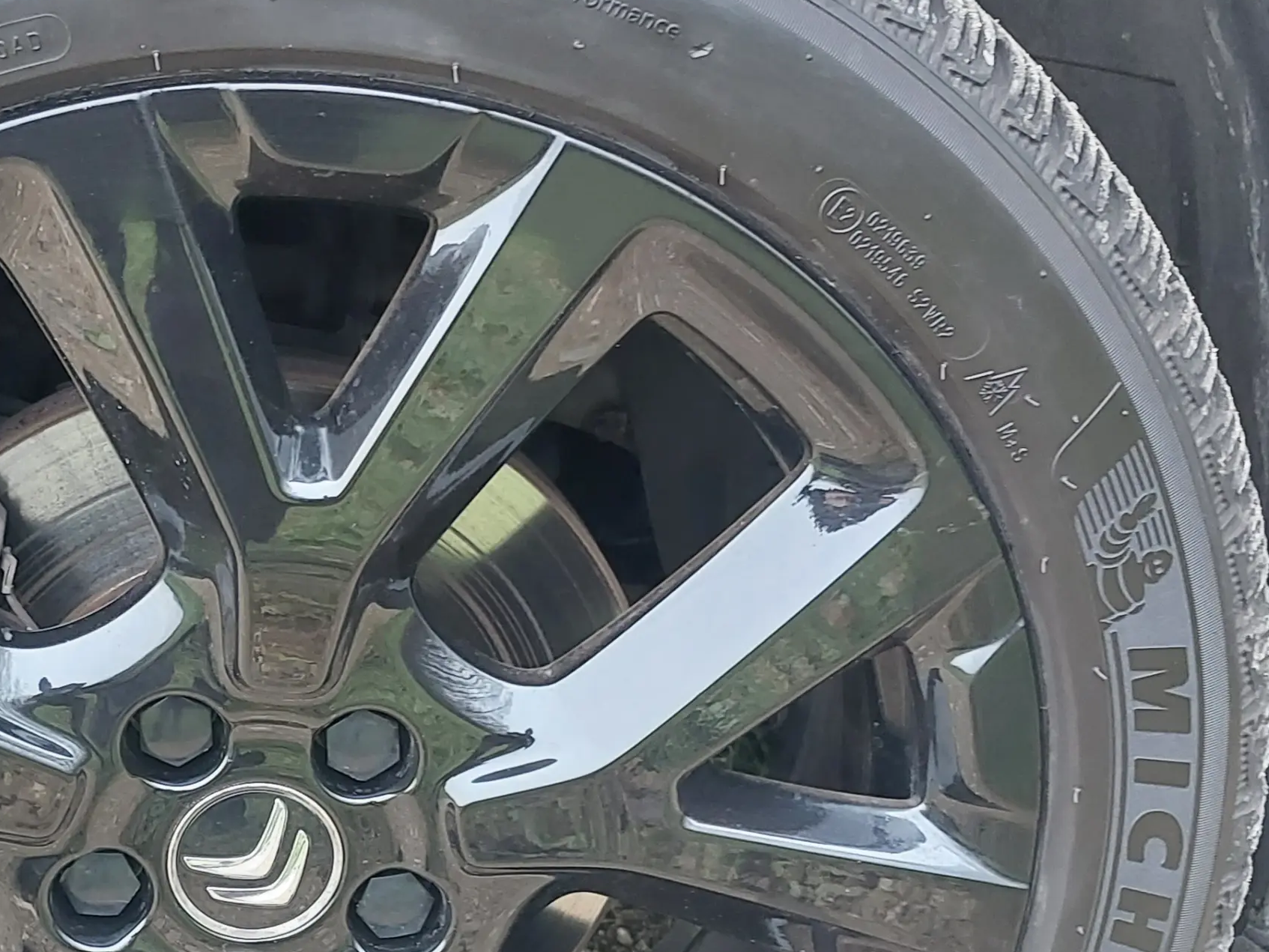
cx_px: 249
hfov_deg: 28.0
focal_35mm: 68
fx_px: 2493
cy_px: 663
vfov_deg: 21.5
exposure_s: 1/50
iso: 200
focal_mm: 4.6
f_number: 1.8
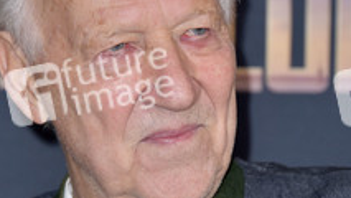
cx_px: 138
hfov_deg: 4.4
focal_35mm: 491
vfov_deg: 2.5
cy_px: 170
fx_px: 4572
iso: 500
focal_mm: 250
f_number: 7.1
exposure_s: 1/250
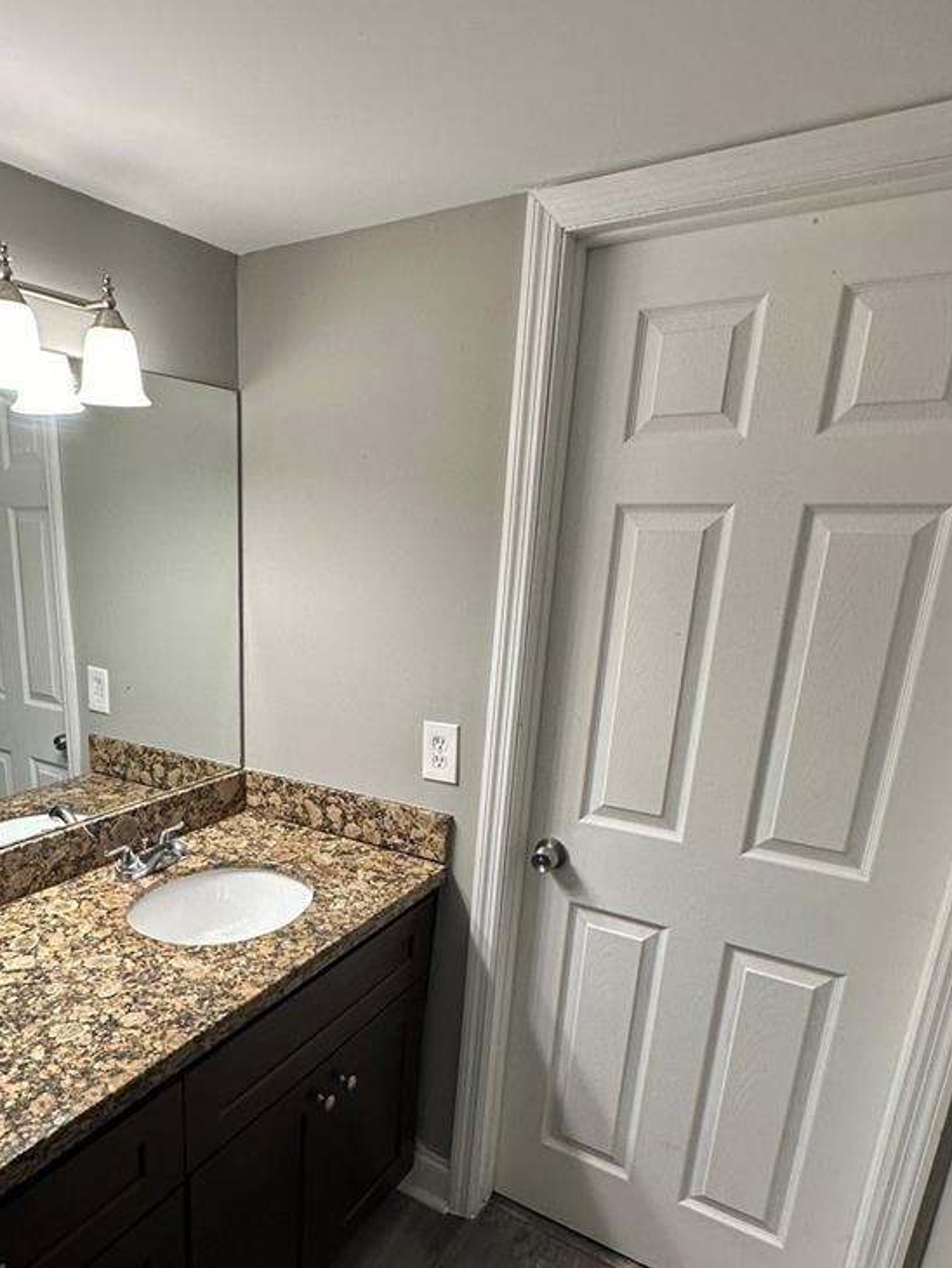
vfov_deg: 72.8
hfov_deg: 57.4
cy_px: 782
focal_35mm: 23
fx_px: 843
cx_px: 306
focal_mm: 2.22
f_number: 2.2
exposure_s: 1/120
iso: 160
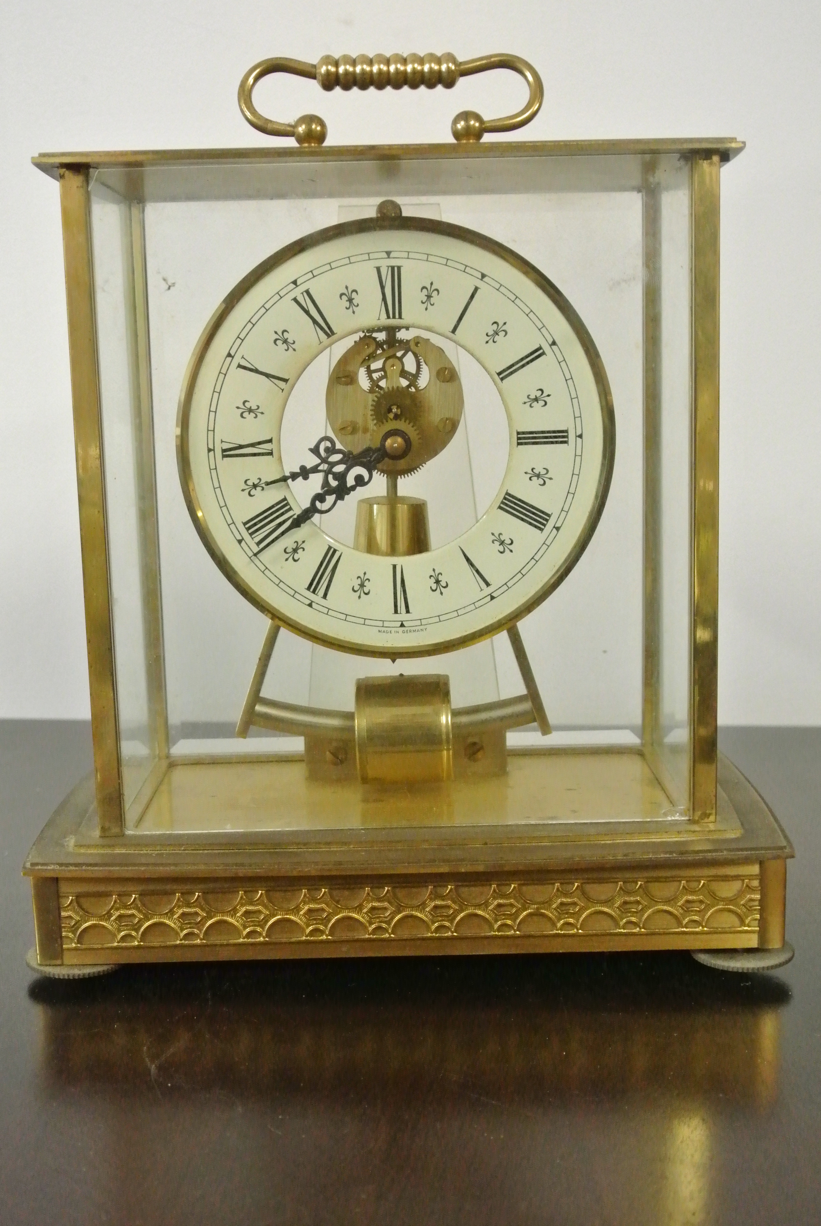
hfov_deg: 28.7
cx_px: 410
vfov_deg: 41.9
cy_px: 613
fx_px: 1603
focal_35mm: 47
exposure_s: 1/30
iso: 3200
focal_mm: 17.5
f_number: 4.5
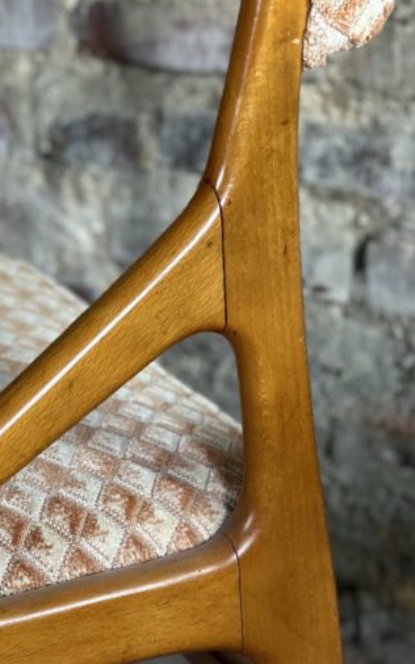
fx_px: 1865
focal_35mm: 103
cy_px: 285
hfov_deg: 12.5
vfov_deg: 20.2
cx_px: -28
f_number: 1.78
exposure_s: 1/50
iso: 160
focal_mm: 6.86
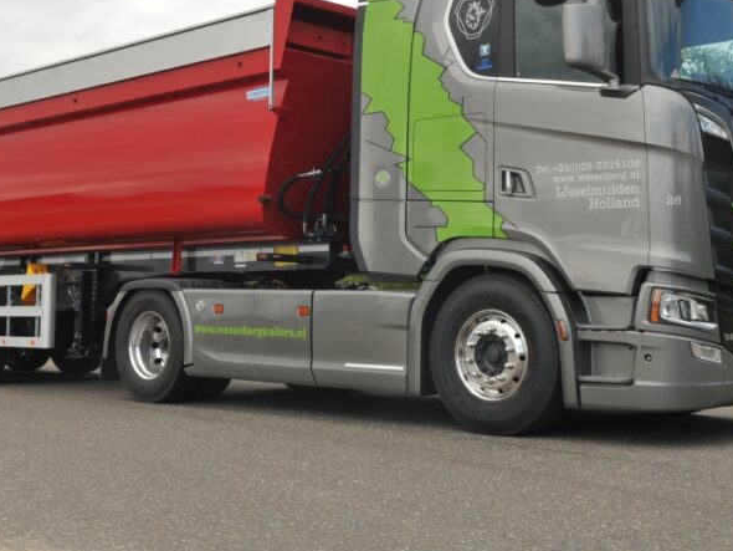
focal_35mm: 55
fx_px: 1165
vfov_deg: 26.4
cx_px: 363
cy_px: 167
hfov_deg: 34.9
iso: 200
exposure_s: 1/250
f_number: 8
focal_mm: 22
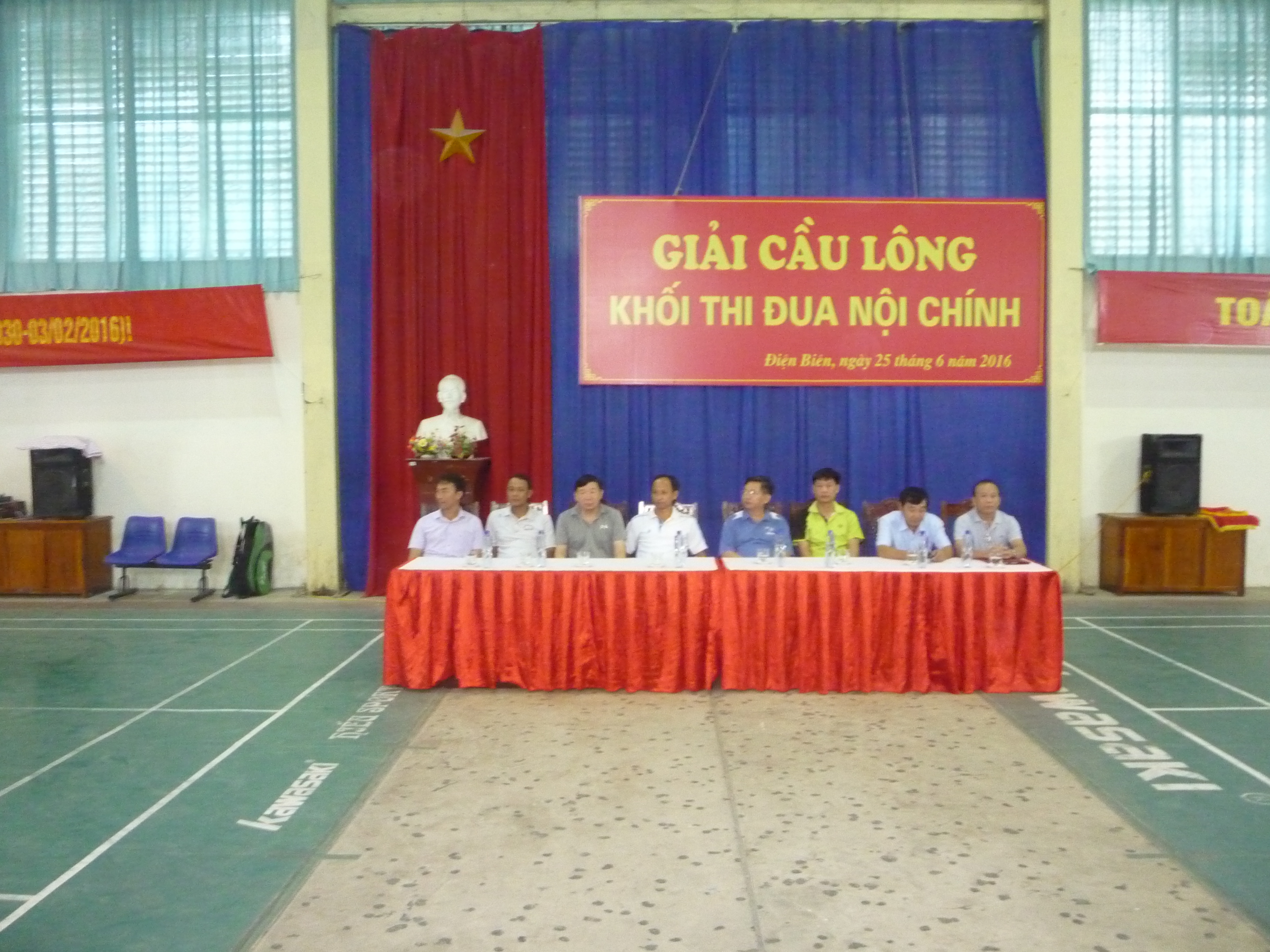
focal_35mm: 30
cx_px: 635
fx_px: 1101
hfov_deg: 60.0
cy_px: 476
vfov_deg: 46.8
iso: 800
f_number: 3.3
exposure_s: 1/30
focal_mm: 5.2
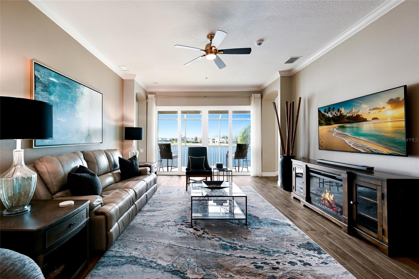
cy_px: 140
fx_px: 163
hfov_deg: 104.3
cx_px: 210
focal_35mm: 14
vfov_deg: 81.2
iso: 800
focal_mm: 14
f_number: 8
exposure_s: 1/40
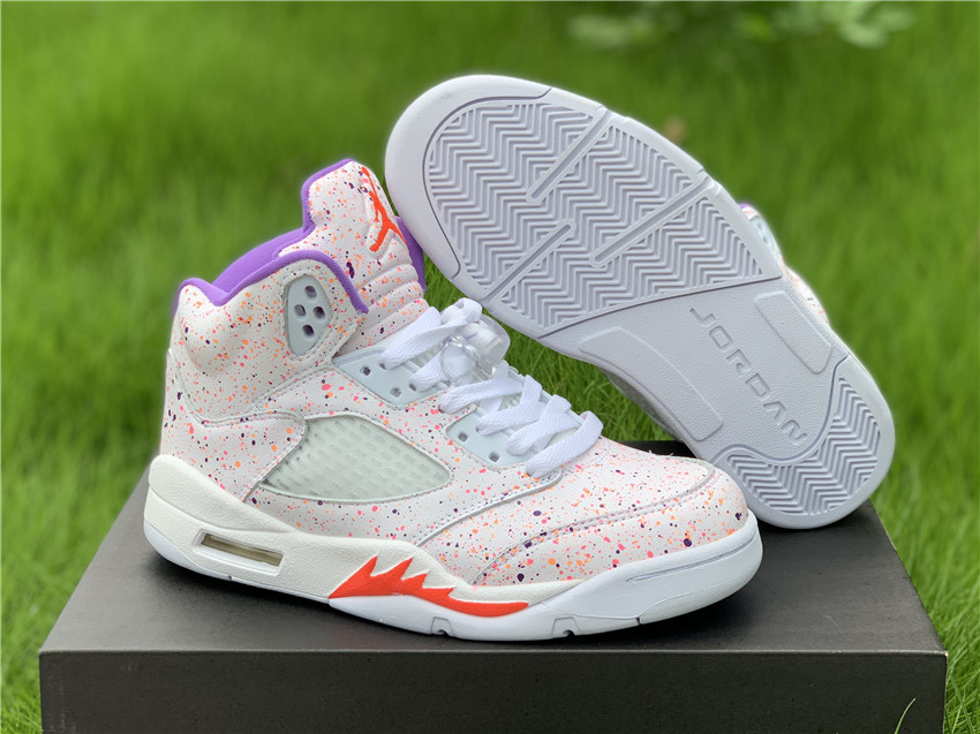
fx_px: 1472
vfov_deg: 28.0
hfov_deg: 36.8
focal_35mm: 52
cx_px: 490
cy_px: 367
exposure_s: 1/174
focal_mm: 6
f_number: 2.4
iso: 16
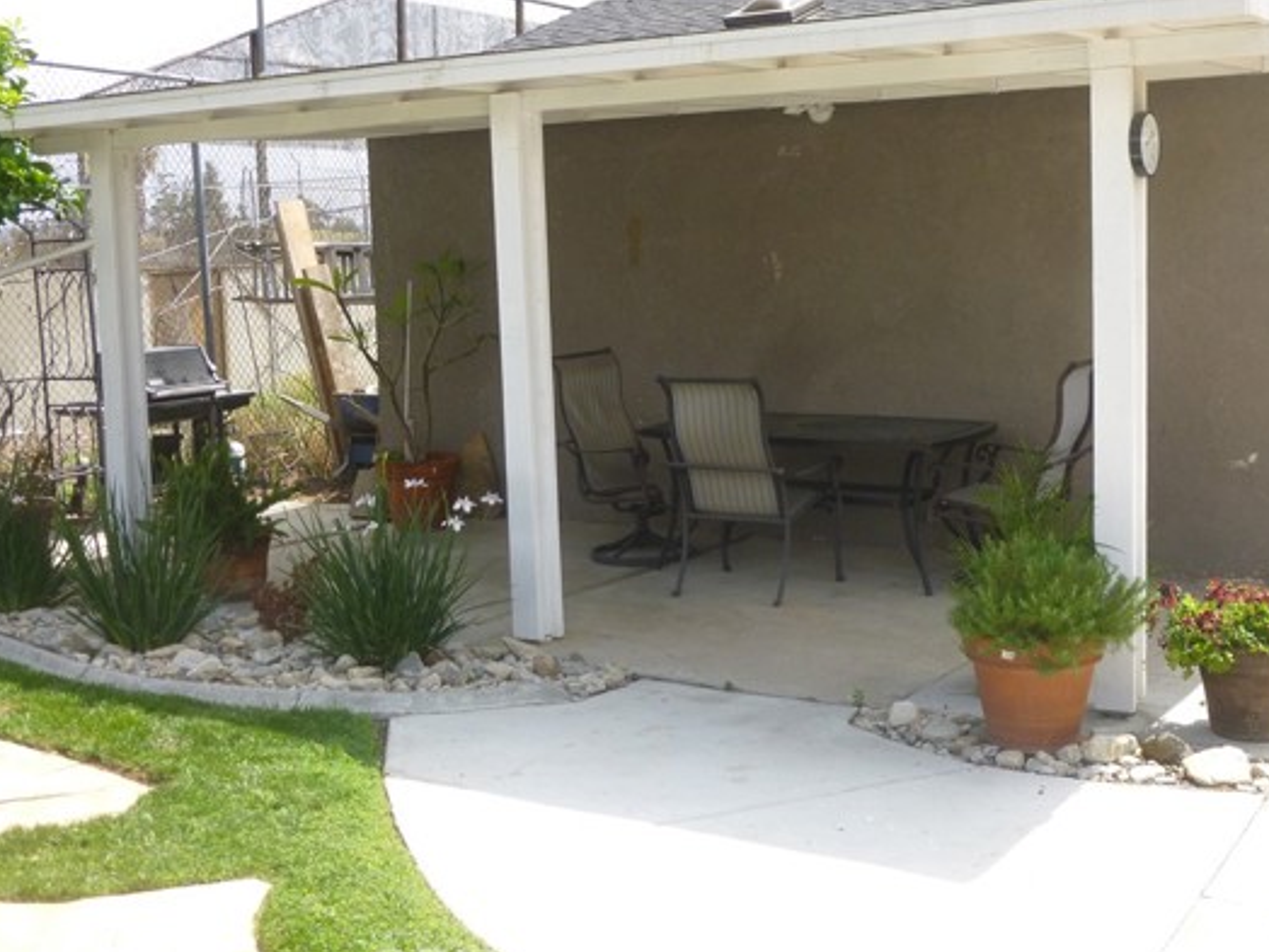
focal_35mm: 44
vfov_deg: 32.8
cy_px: 424
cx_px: 719
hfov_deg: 42.9
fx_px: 1613
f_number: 3.6
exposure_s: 1/500
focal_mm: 6.5
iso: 100
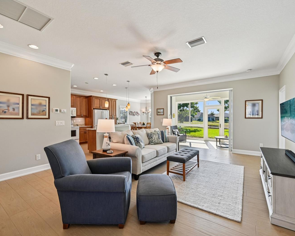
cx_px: 149
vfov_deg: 80.4
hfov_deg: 93.1
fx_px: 140
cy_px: 118
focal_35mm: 16
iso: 400
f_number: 8
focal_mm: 14
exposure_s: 1/200
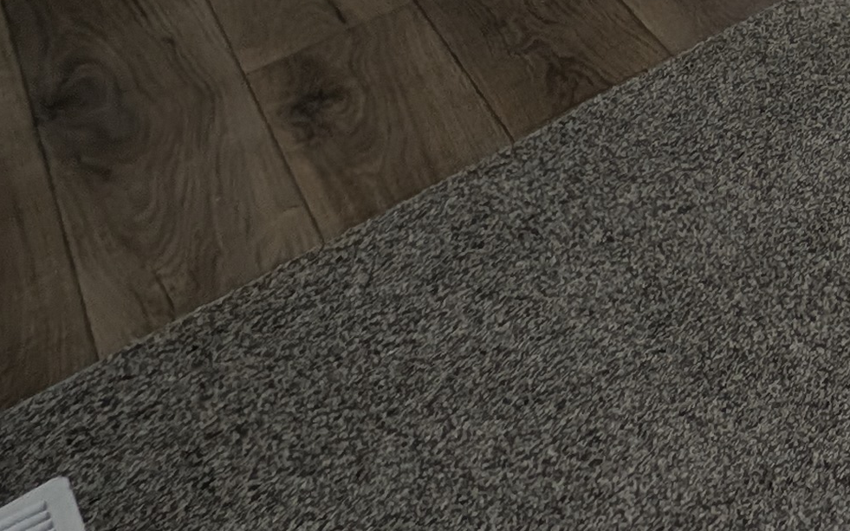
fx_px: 1228
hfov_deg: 20.0
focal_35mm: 53
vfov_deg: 16.7
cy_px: -590
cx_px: 1667
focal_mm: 2.23
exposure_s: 1/127
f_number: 1.95
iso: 39
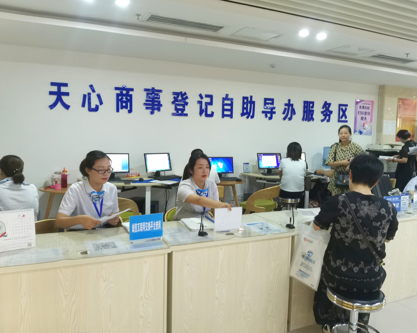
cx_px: 206
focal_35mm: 28
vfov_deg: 51.5
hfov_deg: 62.2
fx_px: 346
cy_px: 165
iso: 400
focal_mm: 4.66
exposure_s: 1/100
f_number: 1.4
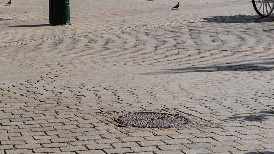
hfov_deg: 19.9
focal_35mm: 103
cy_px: -74
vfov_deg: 11.3
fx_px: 750
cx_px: -20
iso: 100
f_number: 8
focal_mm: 25.4
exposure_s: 1/400
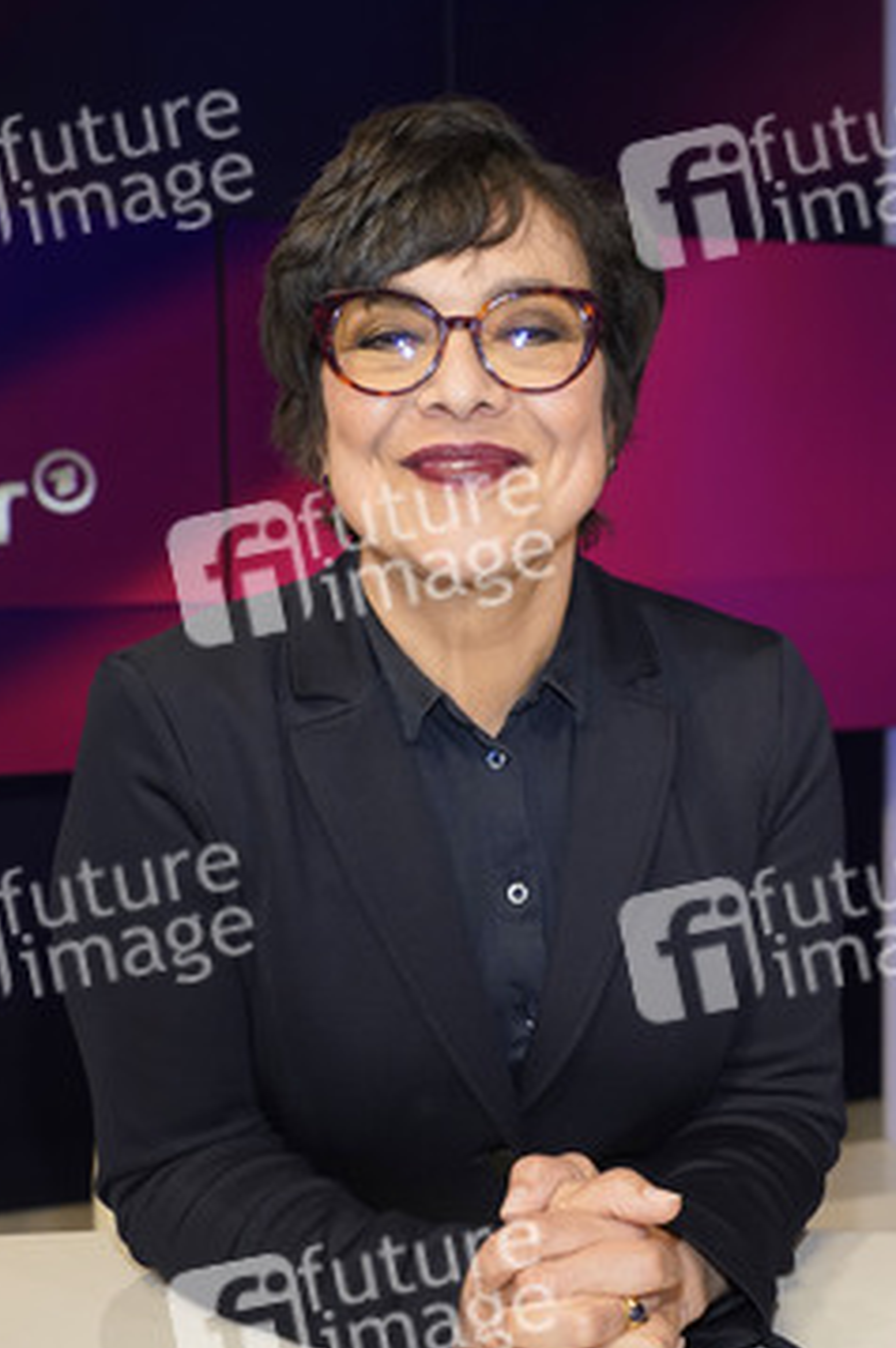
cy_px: 746
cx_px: 471
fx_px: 1795
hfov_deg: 28.0
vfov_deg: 41.1
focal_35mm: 48
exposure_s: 1/160
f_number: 5.6
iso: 2000
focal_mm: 43
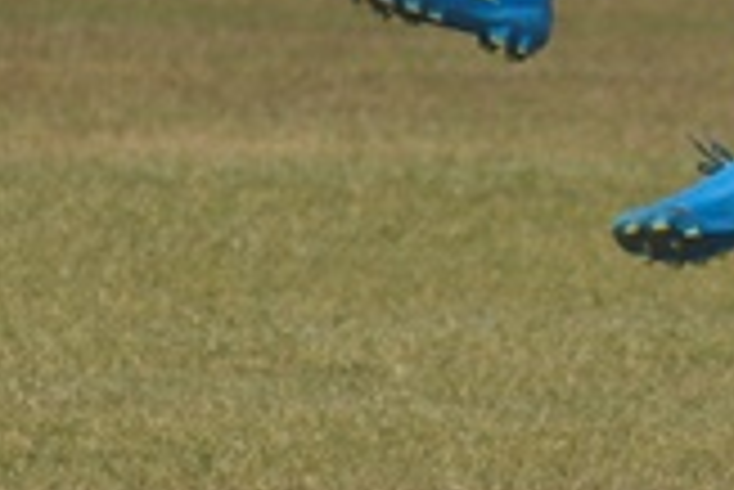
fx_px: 26243
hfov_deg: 1.6
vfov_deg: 1.1
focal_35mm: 1286
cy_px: -591
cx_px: 946
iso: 400
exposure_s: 1/1600
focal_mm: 140
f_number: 6.3
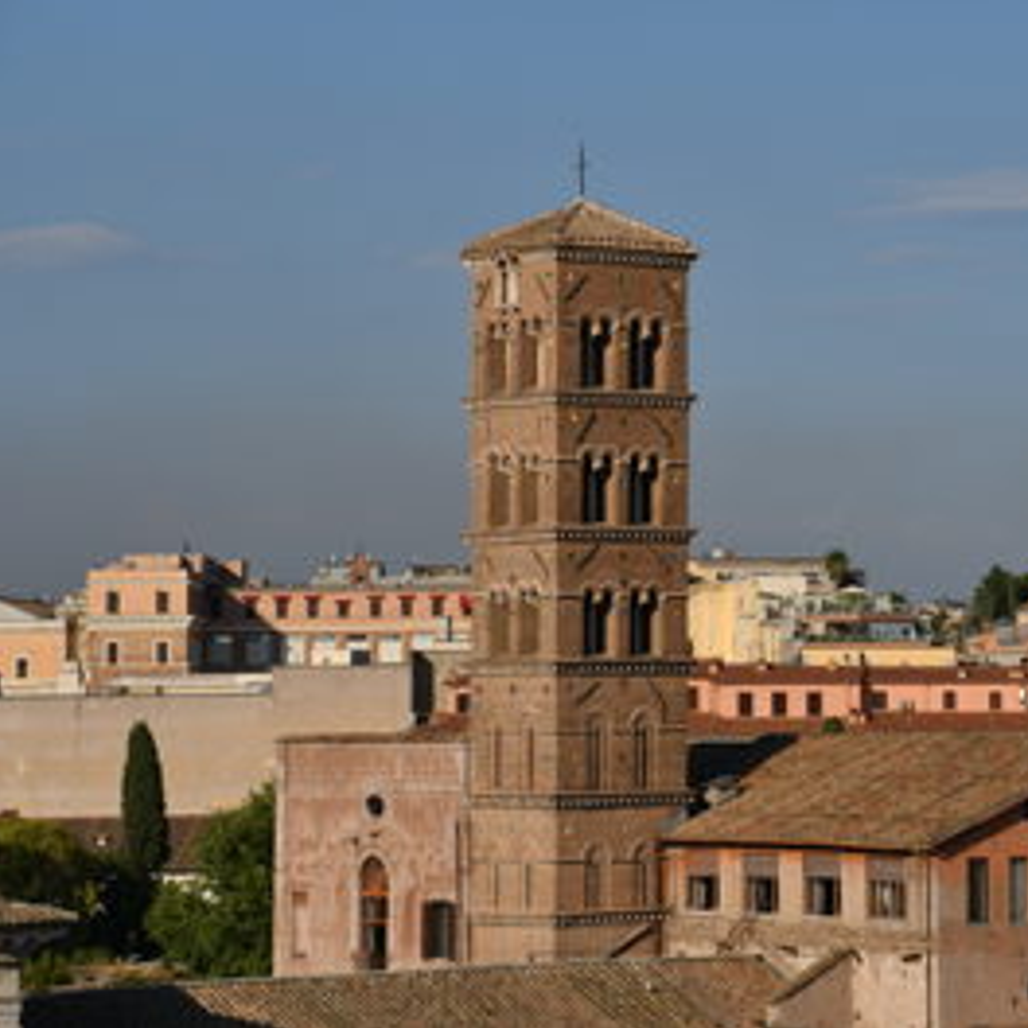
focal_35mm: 135
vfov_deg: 12.9
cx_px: 740
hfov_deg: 12.9
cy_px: 512
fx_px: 4536
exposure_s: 1/6400
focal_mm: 70
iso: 320
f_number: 5.3
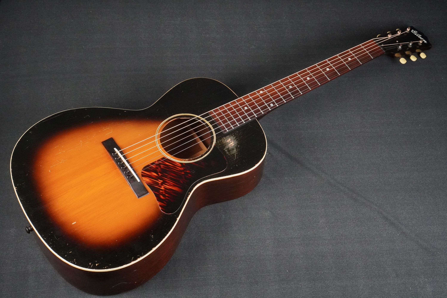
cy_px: 149
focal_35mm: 52
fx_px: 652
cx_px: 224
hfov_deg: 37.9
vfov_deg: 25.8
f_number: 11
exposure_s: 1/60
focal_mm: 35
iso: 4000
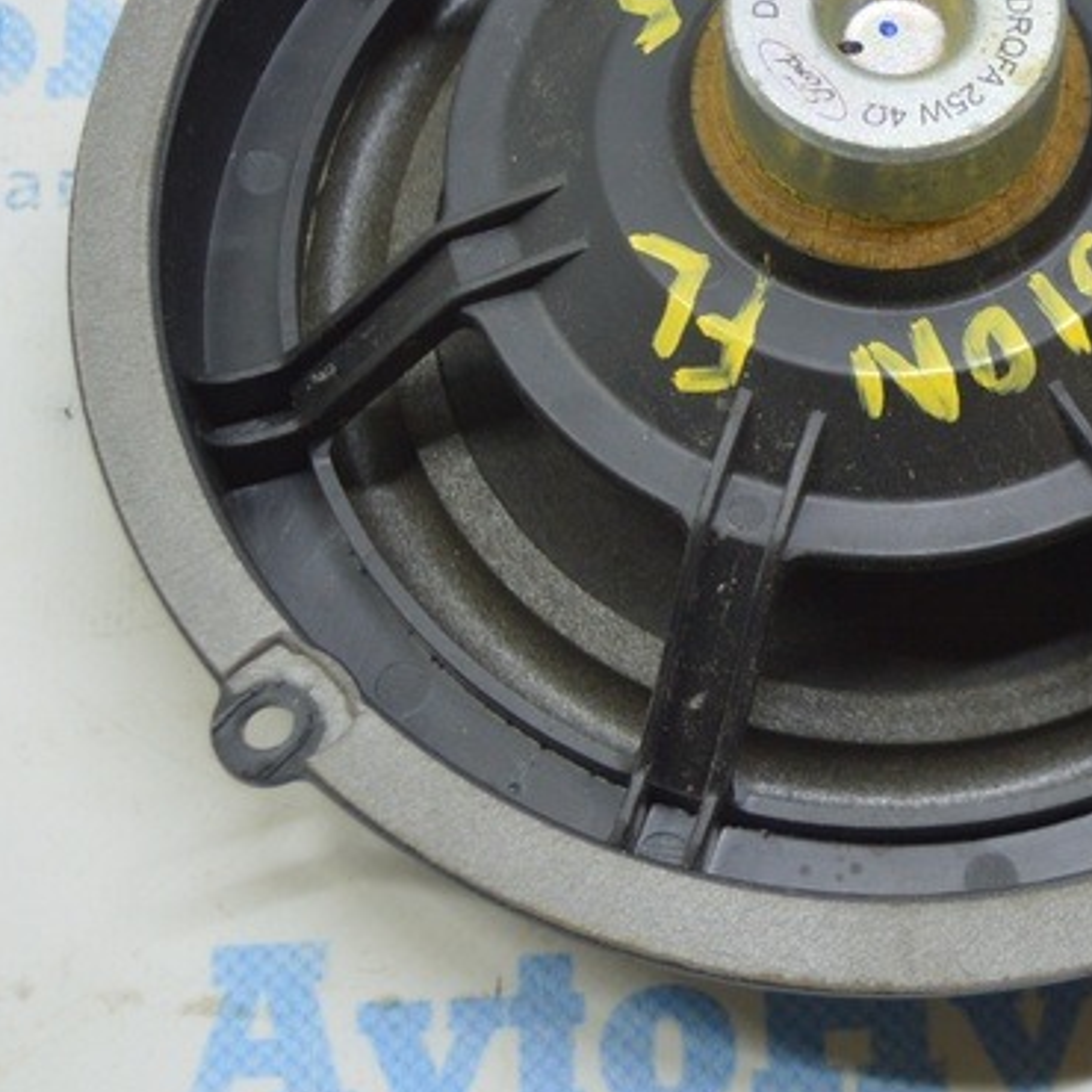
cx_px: 915
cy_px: 276
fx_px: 3397
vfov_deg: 18.2
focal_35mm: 95
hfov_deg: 18.1
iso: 400
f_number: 4
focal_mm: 27
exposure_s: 1/50
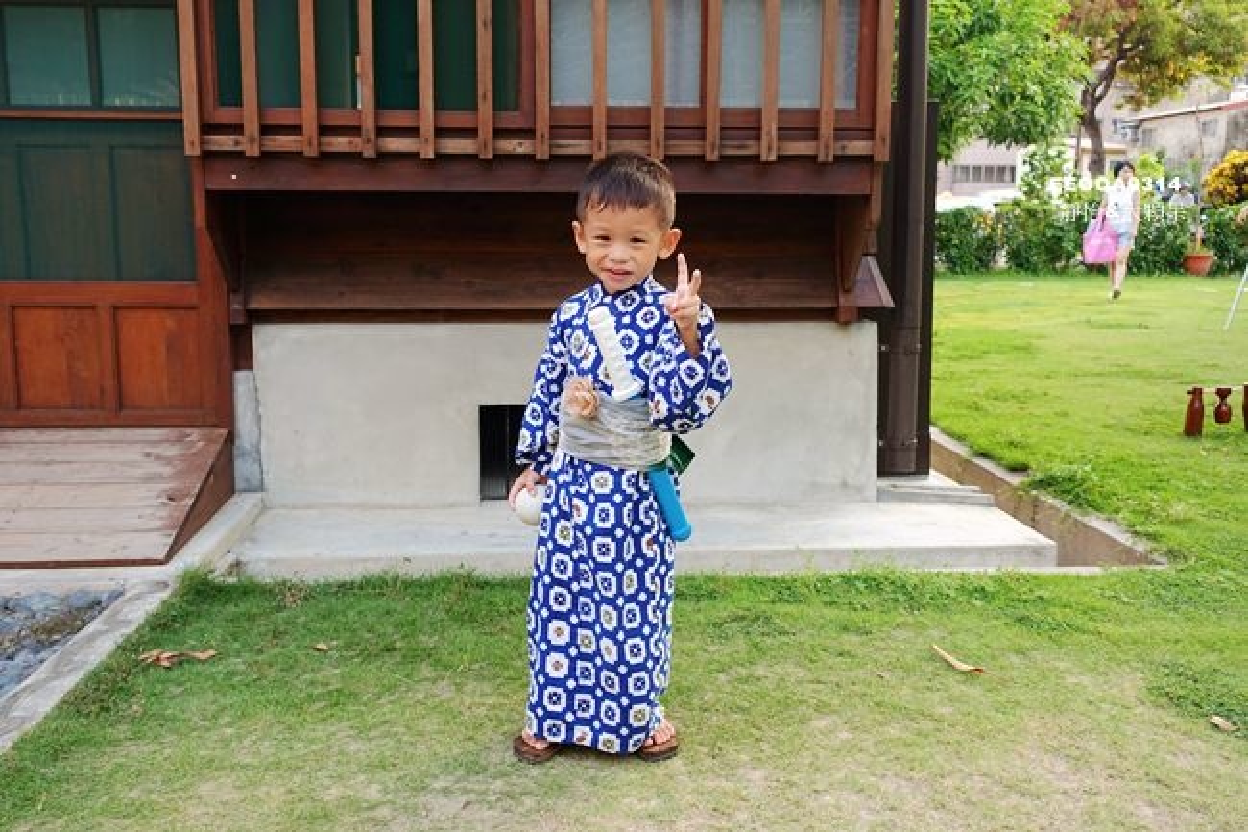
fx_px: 1109
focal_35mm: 32
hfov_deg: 58.7
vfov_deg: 41.1
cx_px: 624
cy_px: 416
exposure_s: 1/80
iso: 125
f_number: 2.8
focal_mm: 11.81
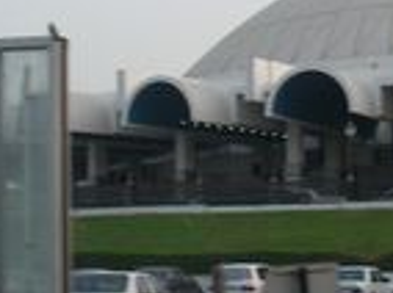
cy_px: 94
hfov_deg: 12.2
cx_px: 313
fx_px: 1825
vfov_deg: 9.2
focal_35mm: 161
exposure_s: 1/33.4
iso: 60
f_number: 3.6
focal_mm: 8.7
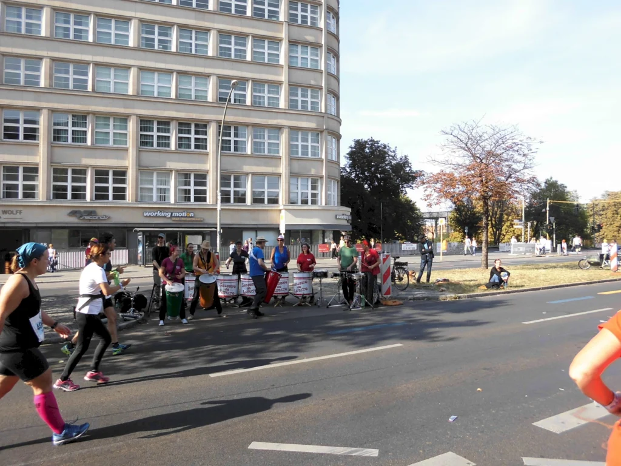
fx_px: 466
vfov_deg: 53.1
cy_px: 233
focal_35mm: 26
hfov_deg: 67.3
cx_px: 310
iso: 64
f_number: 3.2
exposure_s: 1/250
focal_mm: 4.6
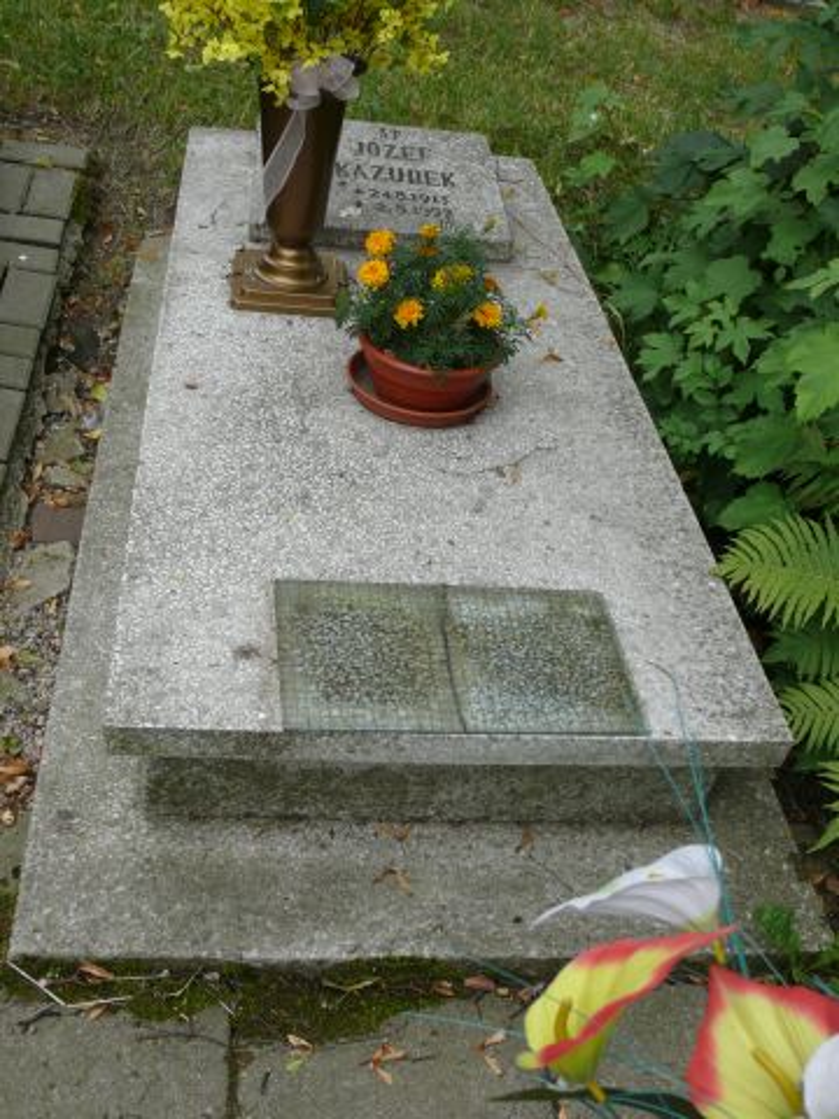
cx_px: 420
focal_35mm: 37
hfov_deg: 38.7
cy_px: 560
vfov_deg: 50.1
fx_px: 1196
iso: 100
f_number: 4
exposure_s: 1/200
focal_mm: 7.9
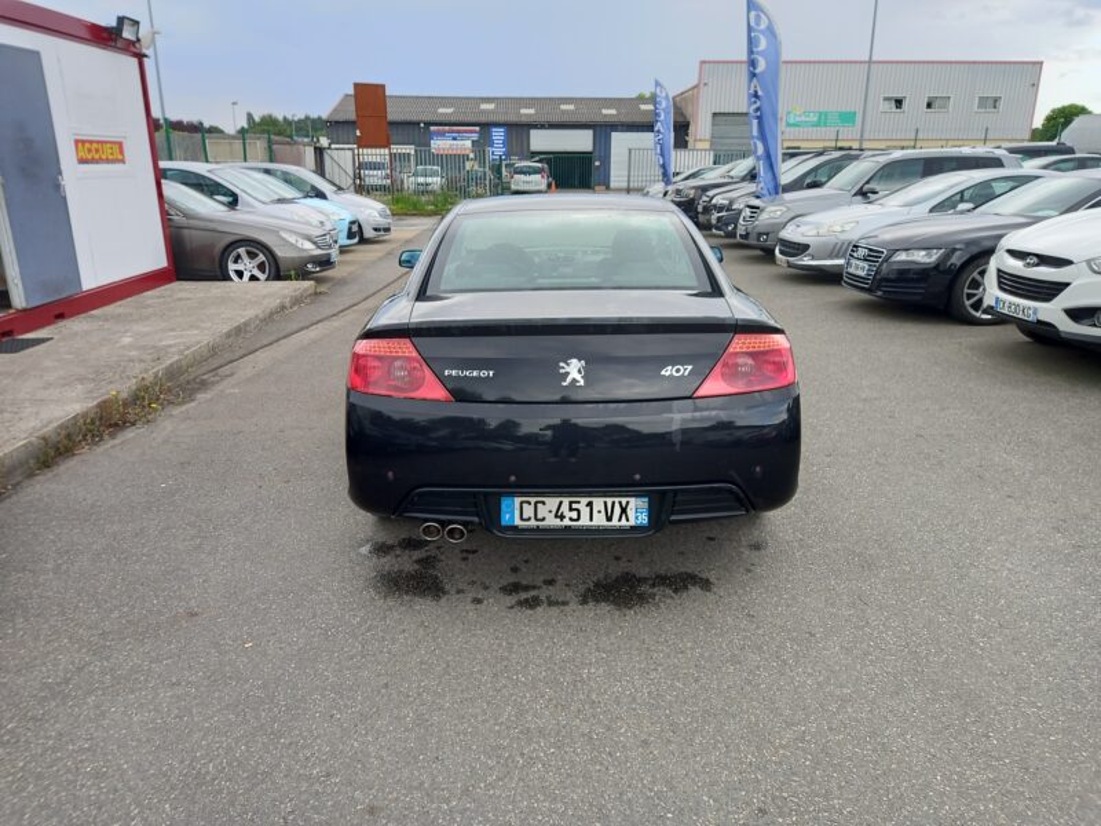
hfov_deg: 69.4
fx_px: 795
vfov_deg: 54.9
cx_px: 550
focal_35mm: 25
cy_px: 413
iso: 32
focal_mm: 4.6
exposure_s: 1/50
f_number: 2
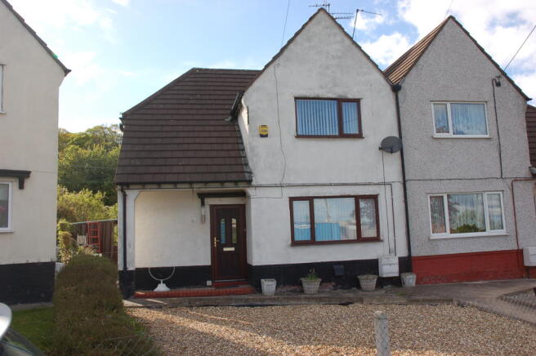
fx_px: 491
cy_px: 178
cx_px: 268
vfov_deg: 39.9
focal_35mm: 33
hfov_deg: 57.3
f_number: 8
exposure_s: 1/250
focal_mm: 22
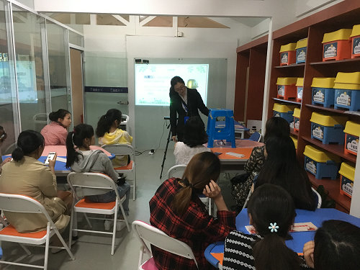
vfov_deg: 48.2
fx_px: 302
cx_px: 180
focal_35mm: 29
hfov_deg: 61.7
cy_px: 135
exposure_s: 1/17
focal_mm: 4.15
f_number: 2.2
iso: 250
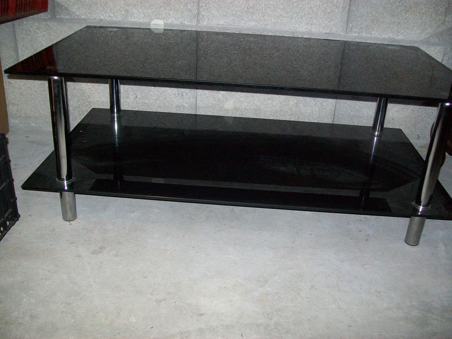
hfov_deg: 51.4
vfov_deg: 39.7
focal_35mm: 36
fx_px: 470
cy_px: 170
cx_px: 226
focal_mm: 6
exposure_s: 1/60
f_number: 2.7
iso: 160
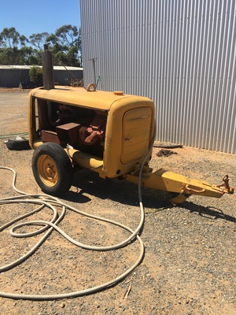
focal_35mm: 29
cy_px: 158
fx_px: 264
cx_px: 118
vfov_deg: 61.7
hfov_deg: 48.2
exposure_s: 1/1709
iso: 25
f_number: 2.2
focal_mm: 4.15
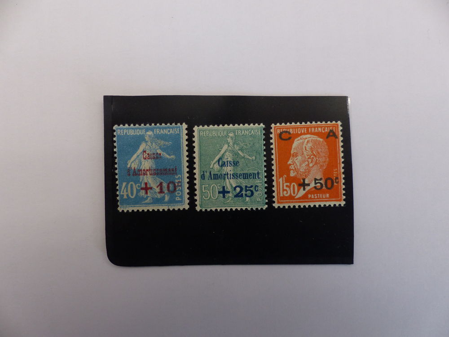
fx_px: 324
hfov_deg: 69.4
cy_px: 168
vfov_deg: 54.9
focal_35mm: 25
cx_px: 224
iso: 200
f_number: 2.8
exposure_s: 1/60
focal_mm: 4.5
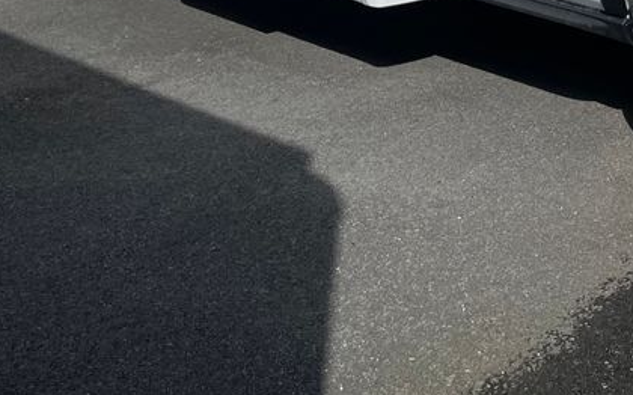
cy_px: -288
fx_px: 1448
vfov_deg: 14.0
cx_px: 642
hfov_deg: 23.5
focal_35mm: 84
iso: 32
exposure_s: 1/8403
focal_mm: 4.2
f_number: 1.6
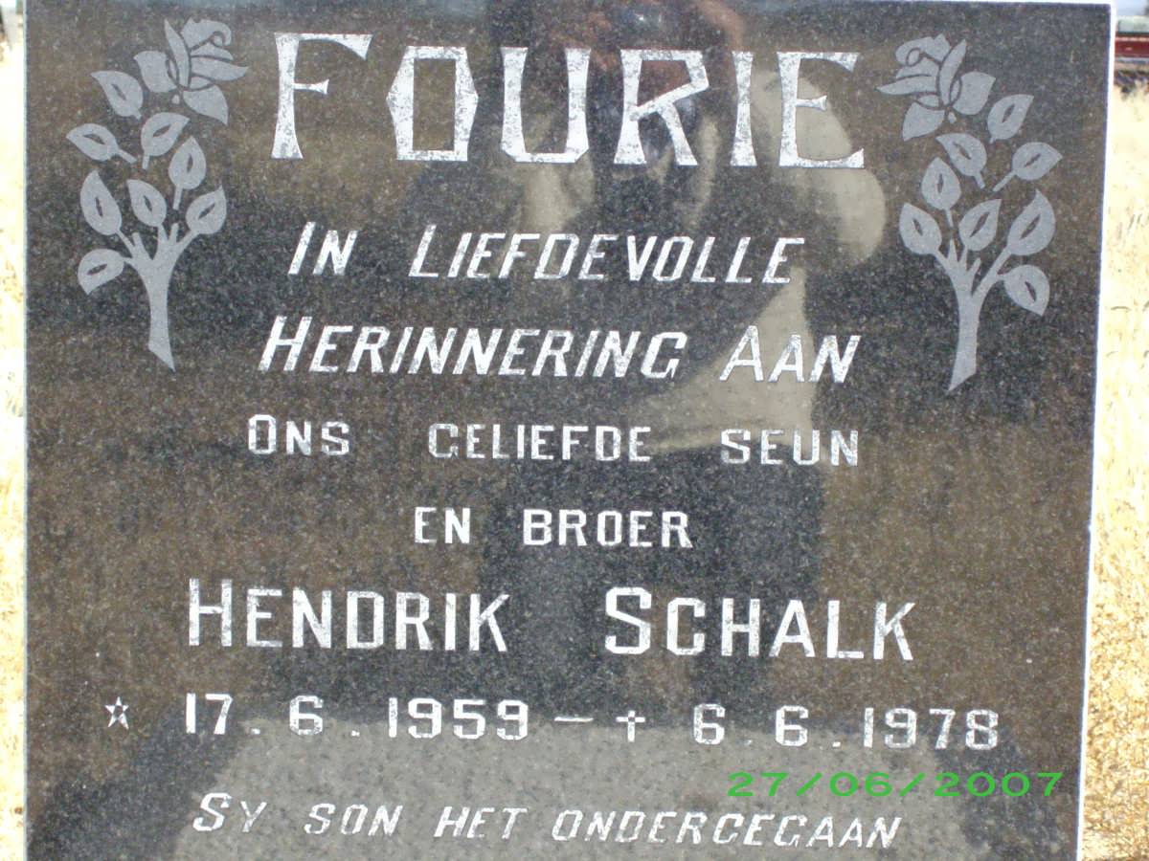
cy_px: 430
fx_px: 3585
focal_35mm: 108
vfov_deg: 13.7
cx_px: 574
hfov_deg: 18.2
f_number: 4.8
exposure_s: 1/400
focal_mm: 18
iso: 320
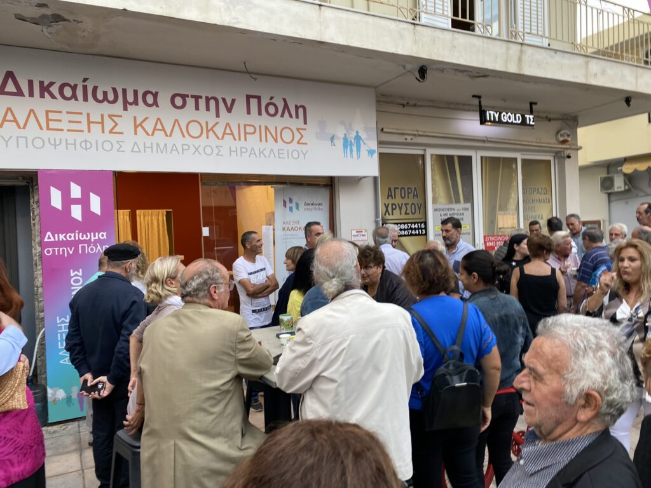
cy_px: 244
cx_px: 326
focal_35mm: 26
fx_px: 489
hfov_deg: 67.3
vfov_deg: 53.1
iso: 80
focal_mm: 4.25
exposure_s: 1/100
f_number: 1.8
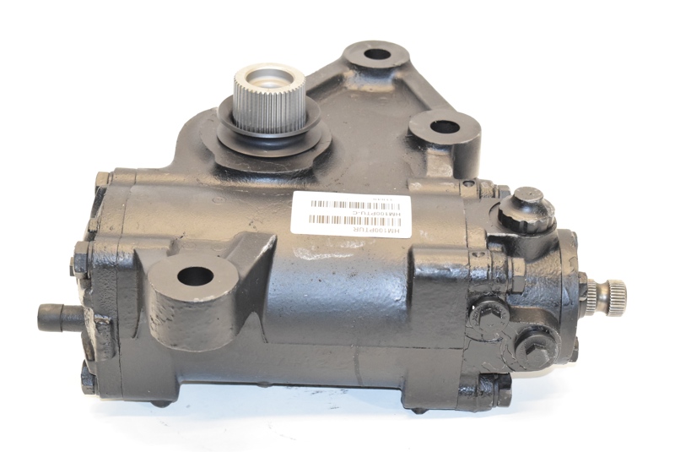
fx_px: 1464
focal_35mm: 78
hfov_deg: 26.0
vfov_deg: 17.5
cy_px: 226
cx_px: 338
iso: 3200
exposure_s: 1/200
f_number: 9
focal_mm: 52
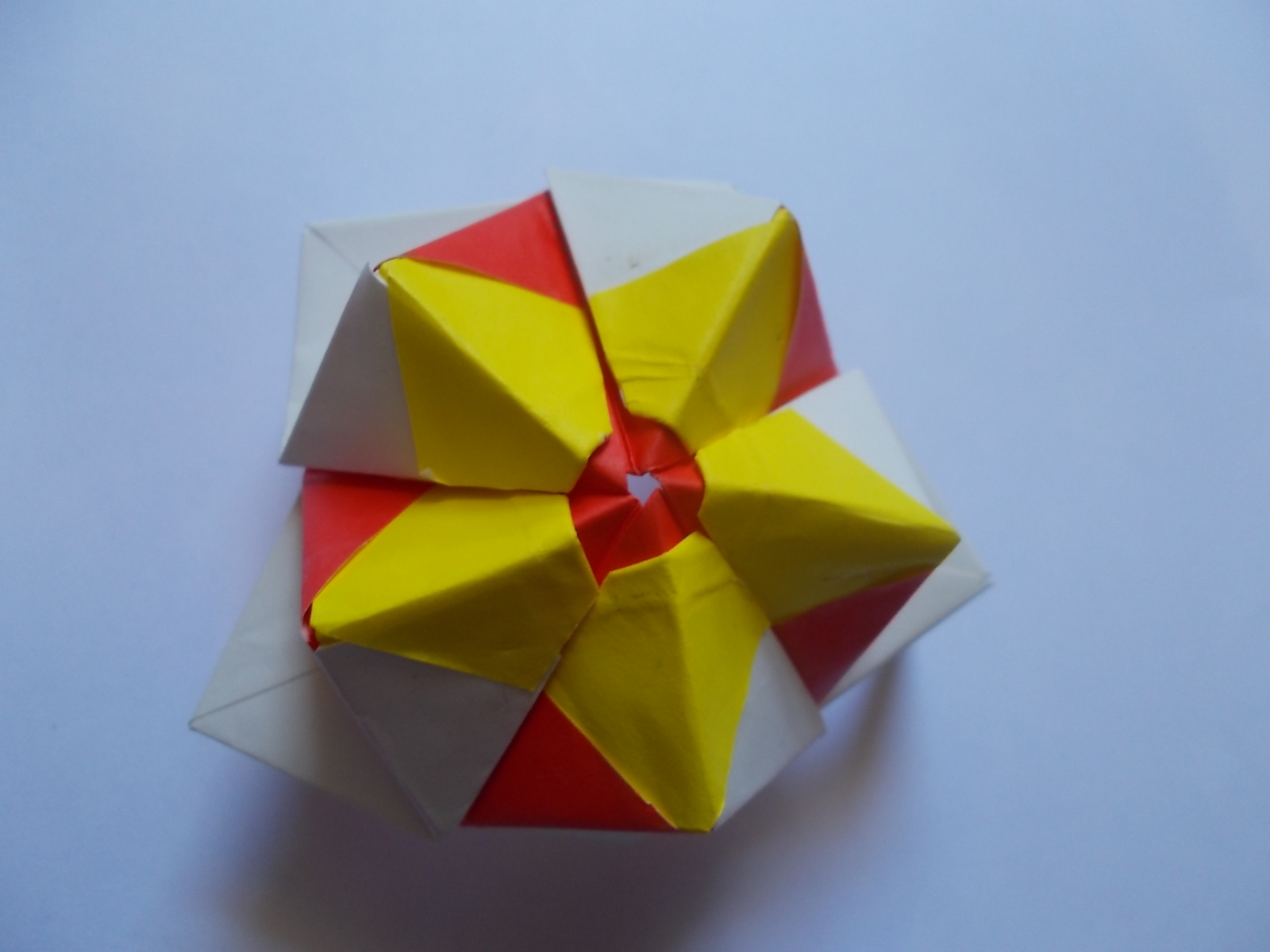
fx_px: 954
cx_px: 635
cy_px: 476
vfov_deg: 53.1
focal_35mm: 26
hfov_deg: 67.3
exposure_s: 1/25
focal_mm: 4.6
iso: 125
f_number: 3.2
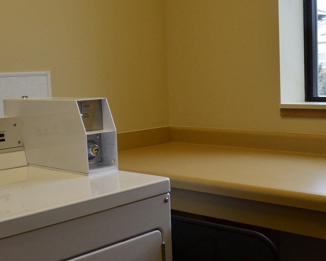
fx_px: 511
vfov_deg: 28.6
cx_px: 200
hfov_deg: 35.2
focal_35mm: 53
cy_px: 141
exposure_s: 1/80
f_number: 8
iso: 400
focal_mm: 18
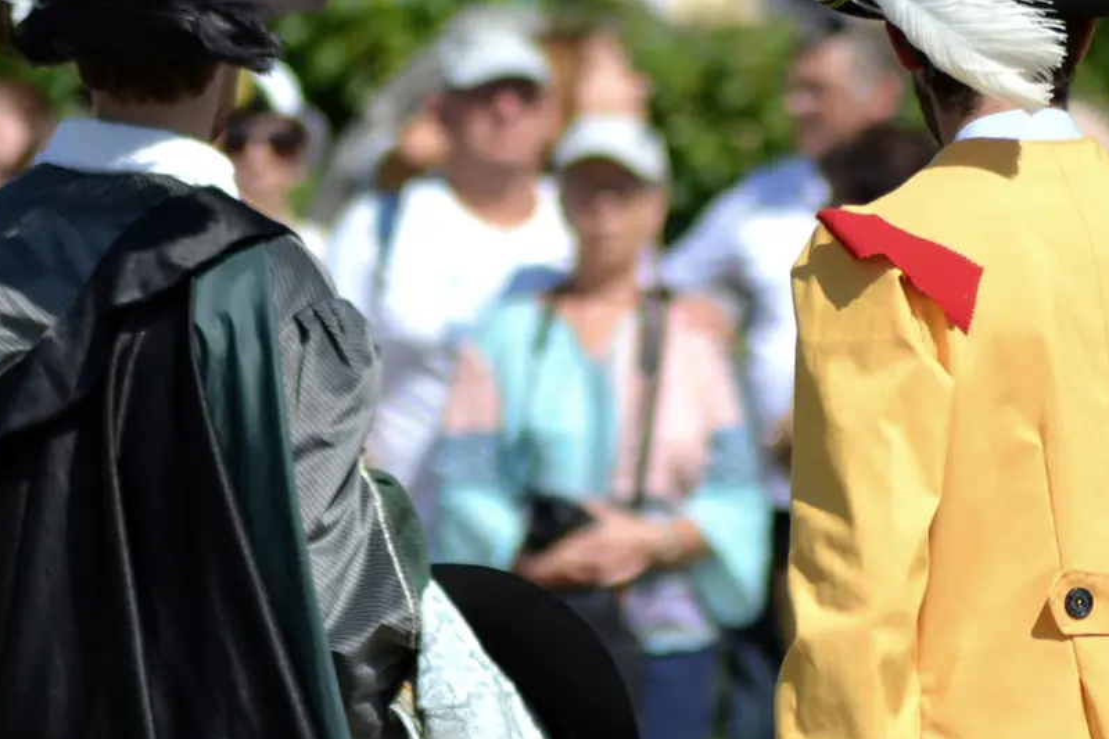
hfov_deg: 3.1
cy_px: 331
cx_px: 512
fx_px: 20788
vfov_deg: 2.0
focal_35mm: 675
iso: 400
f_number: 6.3
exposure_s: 1/2000
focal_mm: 300
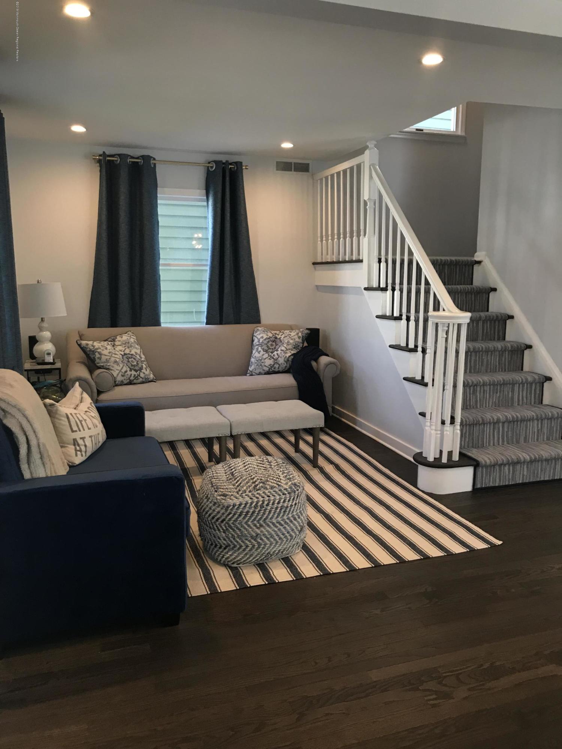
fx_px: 606
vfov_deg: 63.4
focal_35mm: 28
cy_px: 374
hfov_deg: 49.7
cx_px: 281
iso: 25
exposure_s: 1/30
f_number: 1.8
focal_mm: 3.99
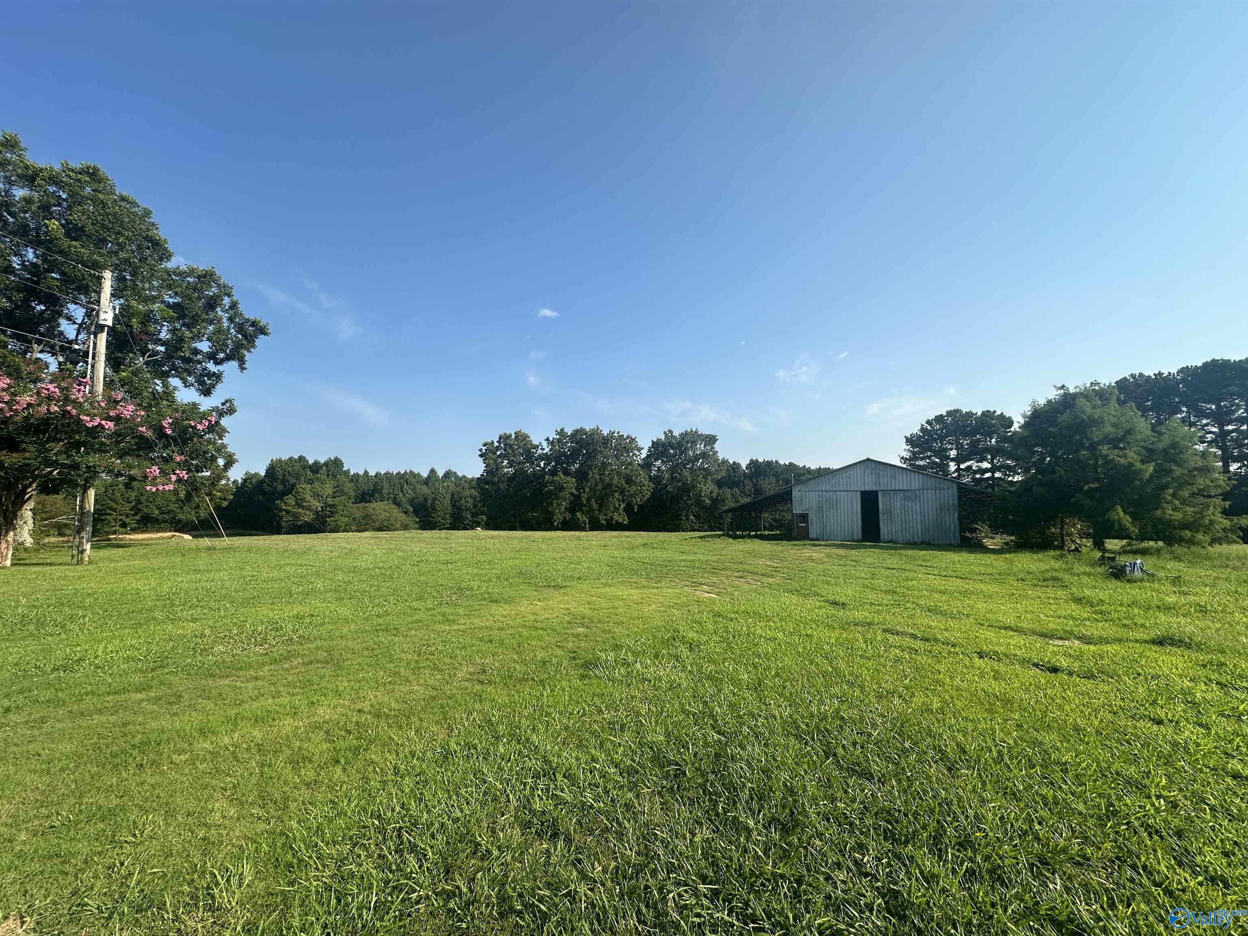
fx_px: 505
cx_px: 624
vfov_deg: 85.7
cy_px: 468
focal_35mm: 14
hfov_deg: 102.1
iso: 50
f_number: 2.2
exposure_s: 1/2020
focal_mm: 2.22
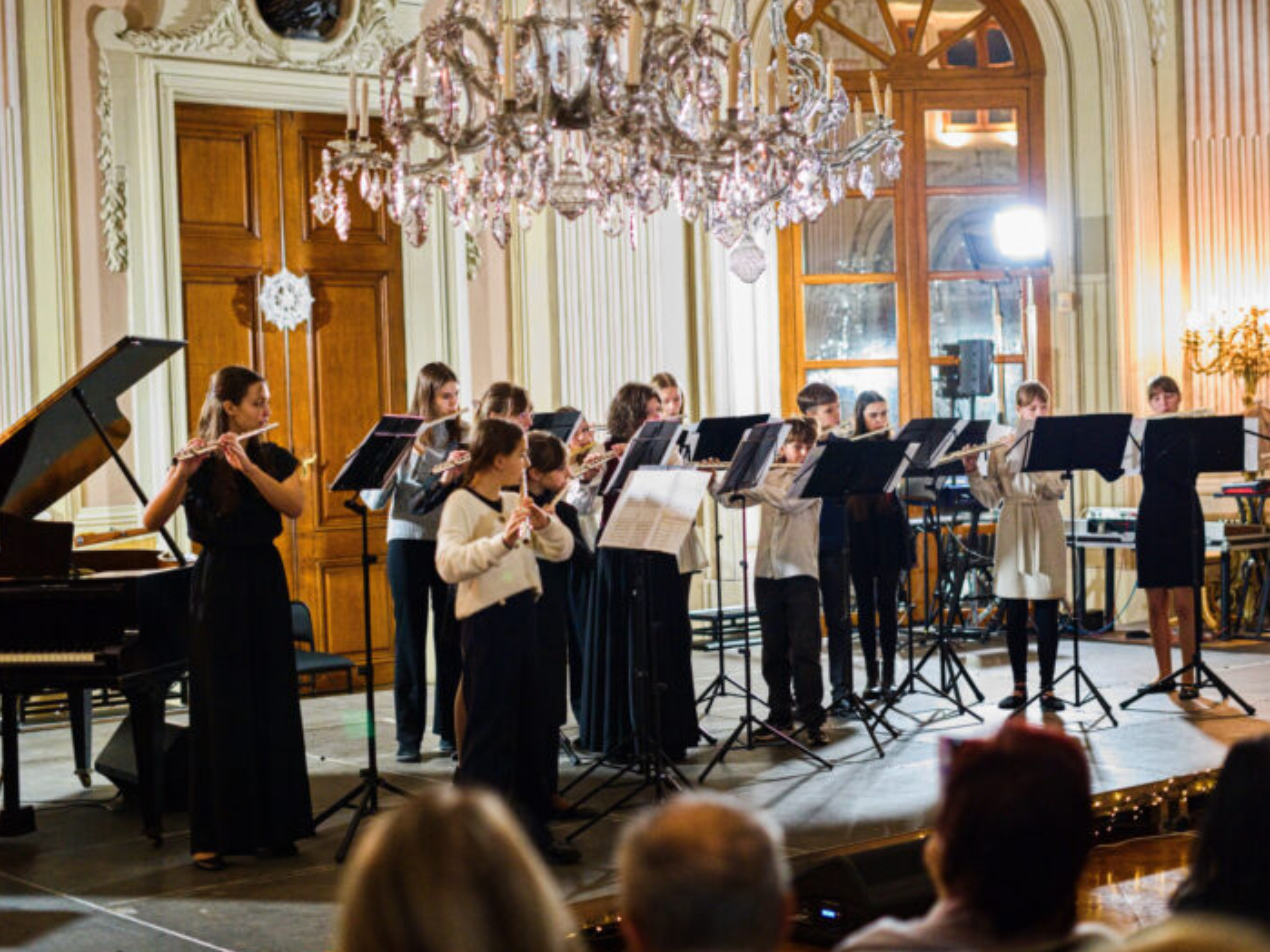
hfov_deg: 34.9
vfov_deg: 26.6
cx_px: 694
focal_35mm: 55
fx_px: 2018
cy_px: 482
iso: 12800
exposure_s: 1/1000
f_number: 2
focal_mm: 50
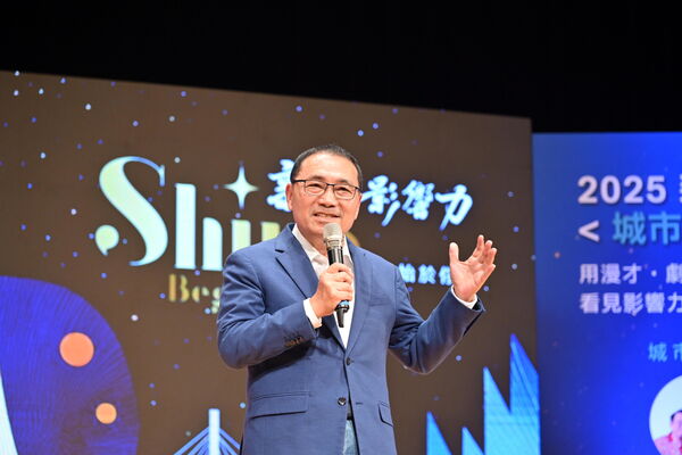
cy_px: 228
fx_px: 2178
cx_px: 341
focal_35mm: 115
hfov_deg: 17.8
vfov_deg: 11.9
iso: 1000
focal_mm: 115
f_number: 4
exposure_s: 1/125
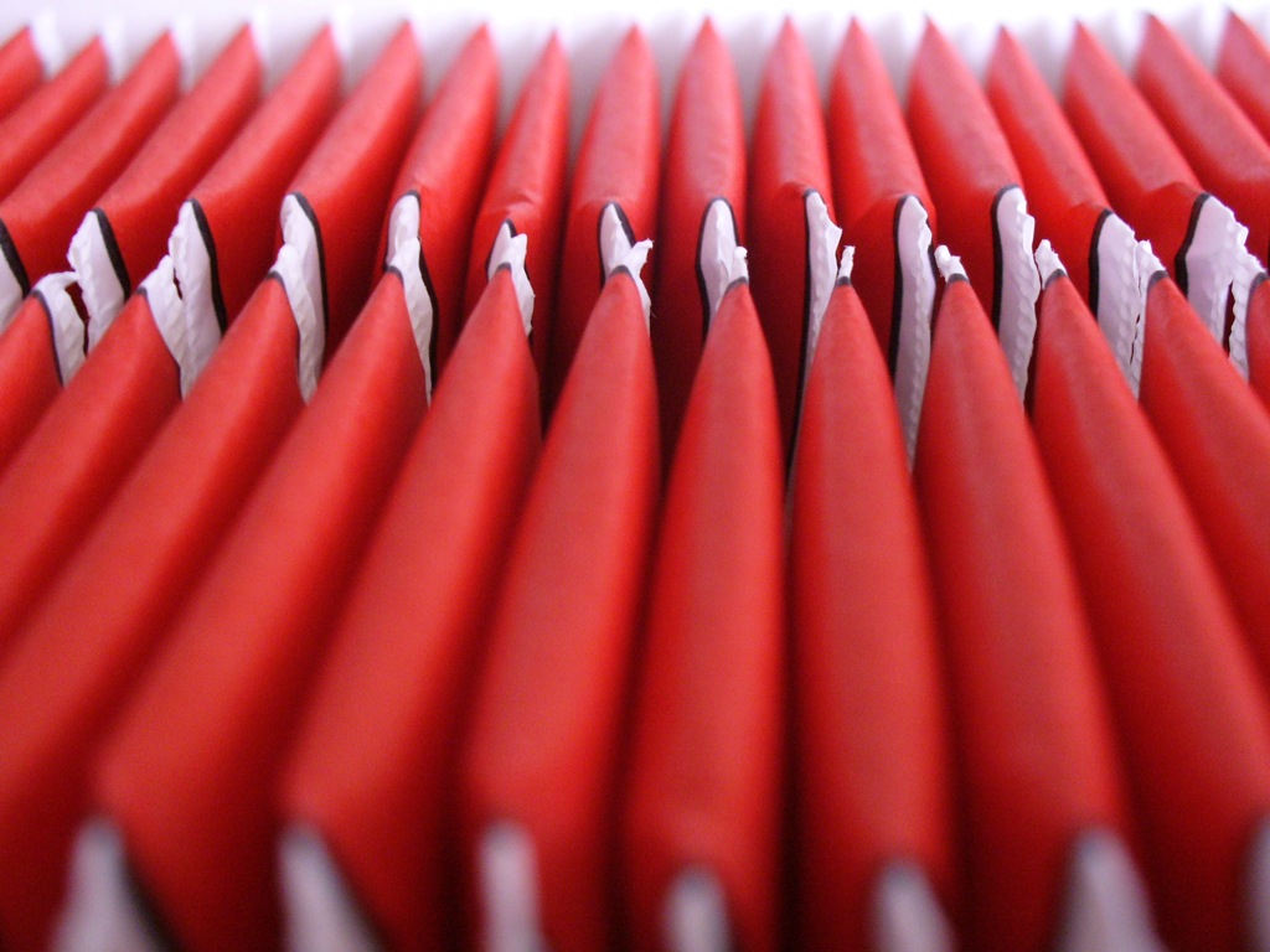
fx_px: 1761
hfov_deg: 39.7
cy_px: 476
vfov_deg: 30.3
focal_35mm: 48
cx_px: 635
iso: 200
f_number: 3
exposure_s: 1/8
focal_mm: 7.9
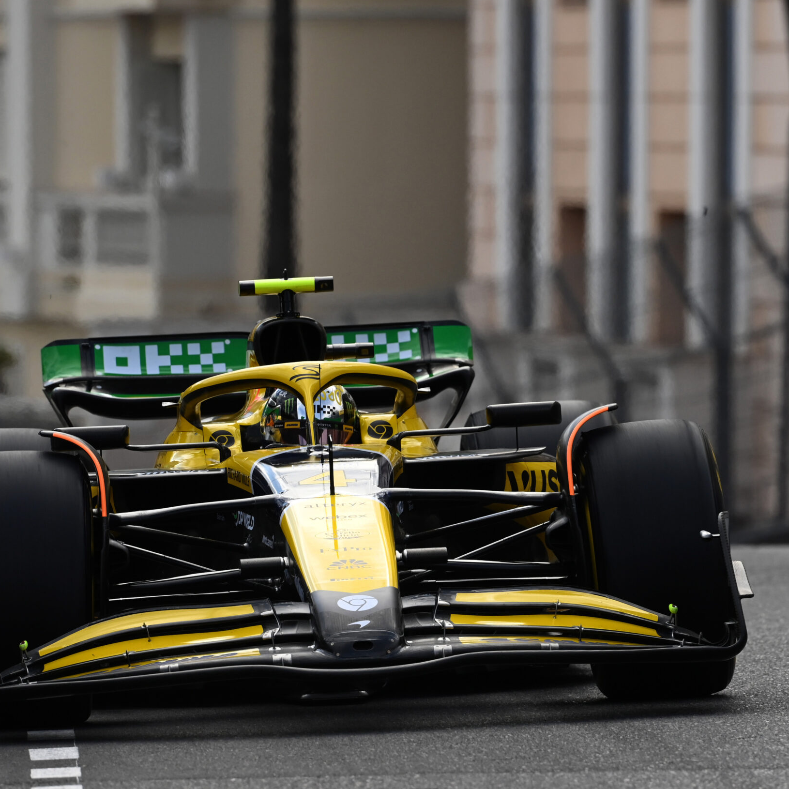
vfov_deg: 3.3
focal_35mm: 534
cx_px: 412
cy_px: 391
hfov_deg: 3.3
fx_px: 13770
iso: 800
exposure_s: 1/1600
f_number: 7.1
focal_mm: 400
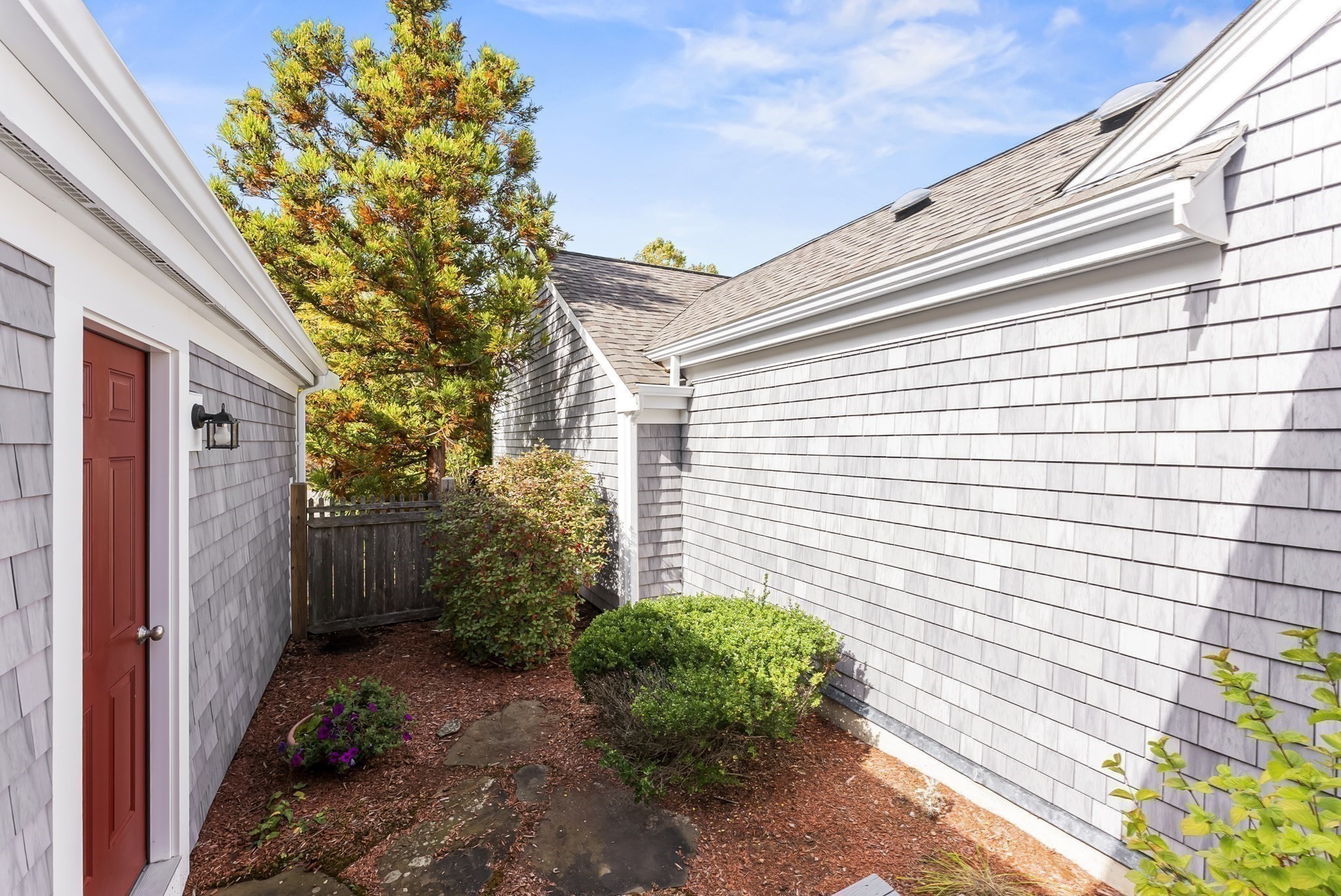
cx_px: 670
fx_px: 522
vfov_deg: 81.3
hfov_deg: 104.2
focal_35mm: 14
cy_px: 448
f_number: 6.3
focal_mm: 14
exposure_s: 1/125
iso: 125
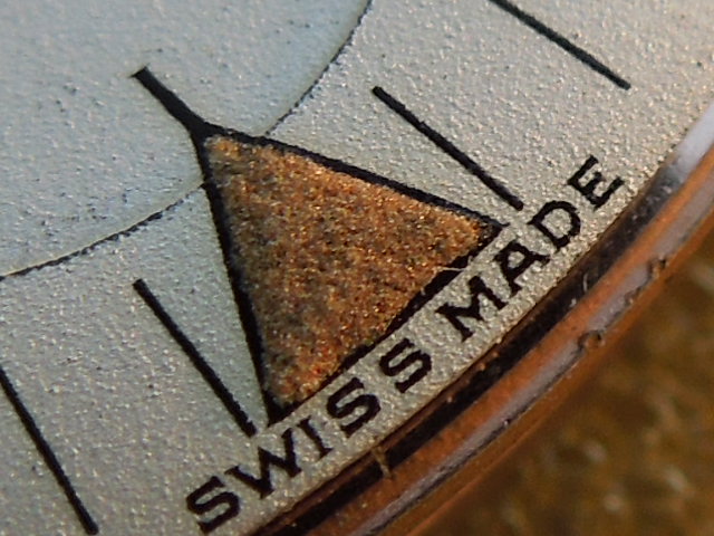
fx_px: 516
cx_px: 357
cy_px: 268
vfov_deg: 54.9
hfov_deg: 69.4
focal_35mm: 25
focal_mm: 4.5
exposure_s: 1/125
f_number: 3.3
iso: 100
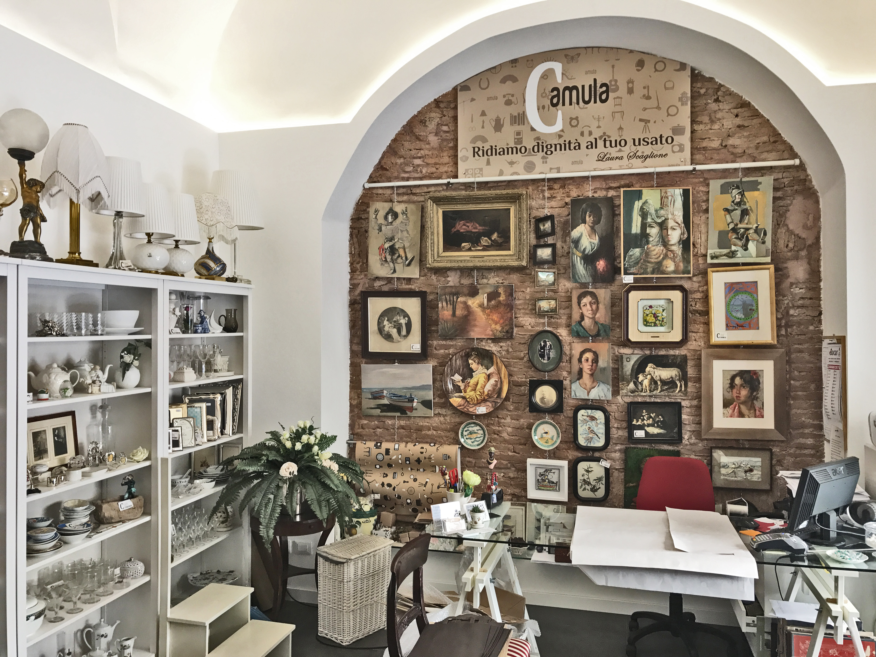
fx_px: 709
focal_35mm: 28
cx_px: 438
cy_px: 328
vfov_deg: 49.7
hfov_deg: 63.4
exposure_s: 1/33
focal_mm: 3.99
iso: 40
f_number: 1.8
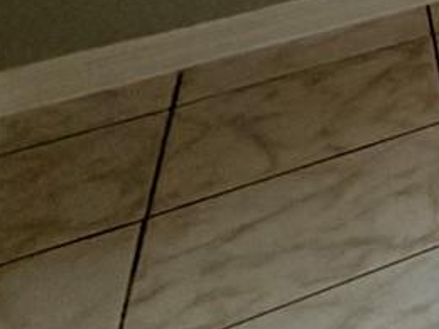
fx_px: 1091
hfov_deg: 11.8
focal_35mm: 86
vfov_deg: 12.9
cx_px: 1290
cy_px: -467
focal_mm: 2.22
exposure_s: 1/120
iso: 250
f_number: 2.2
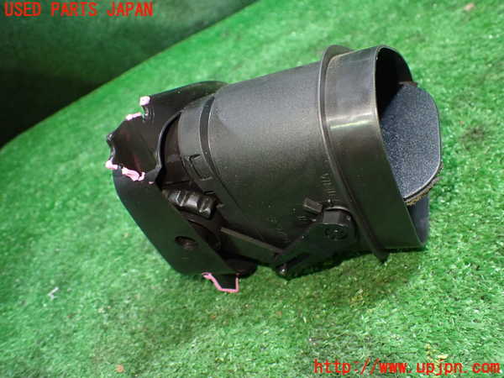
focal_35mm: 30
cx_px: 252
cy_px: 189
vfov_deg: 46.8
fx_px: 437
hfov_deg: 60.0
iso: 800
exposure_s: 1/50
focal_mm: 5.4
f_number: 2.3
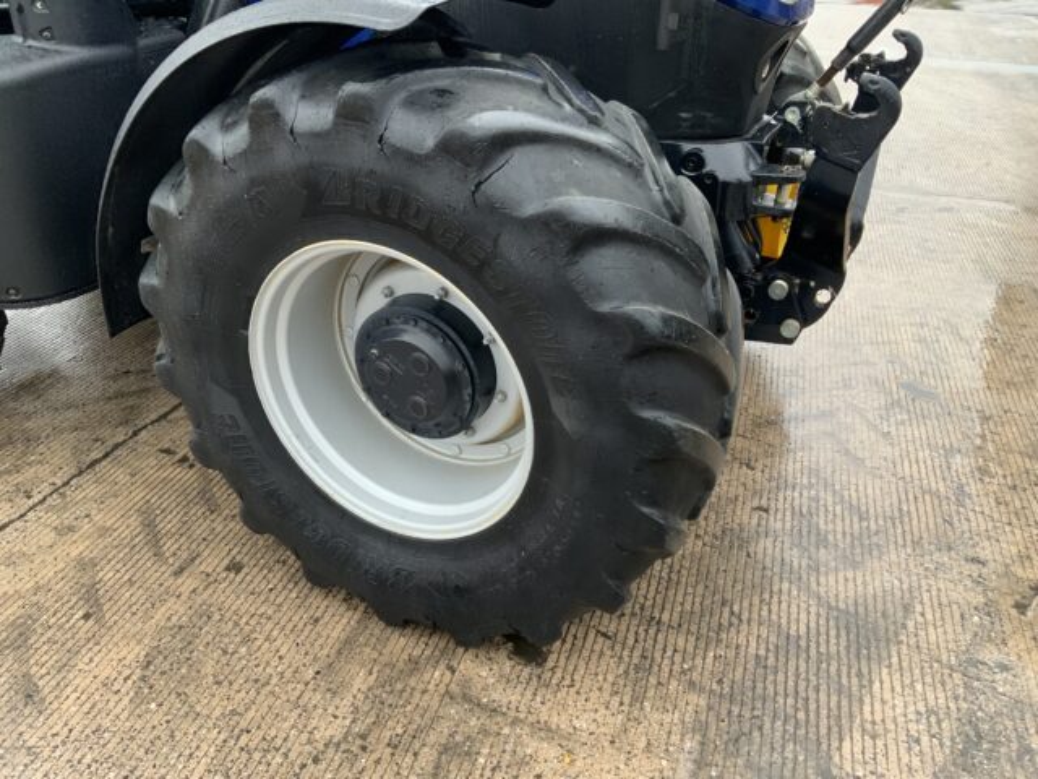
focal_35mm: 29
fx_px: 870
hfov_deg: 61.7
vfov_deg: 48.2
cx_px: 519
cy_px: 390
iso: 64
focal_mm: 3
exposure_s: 1/122
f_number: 1.8
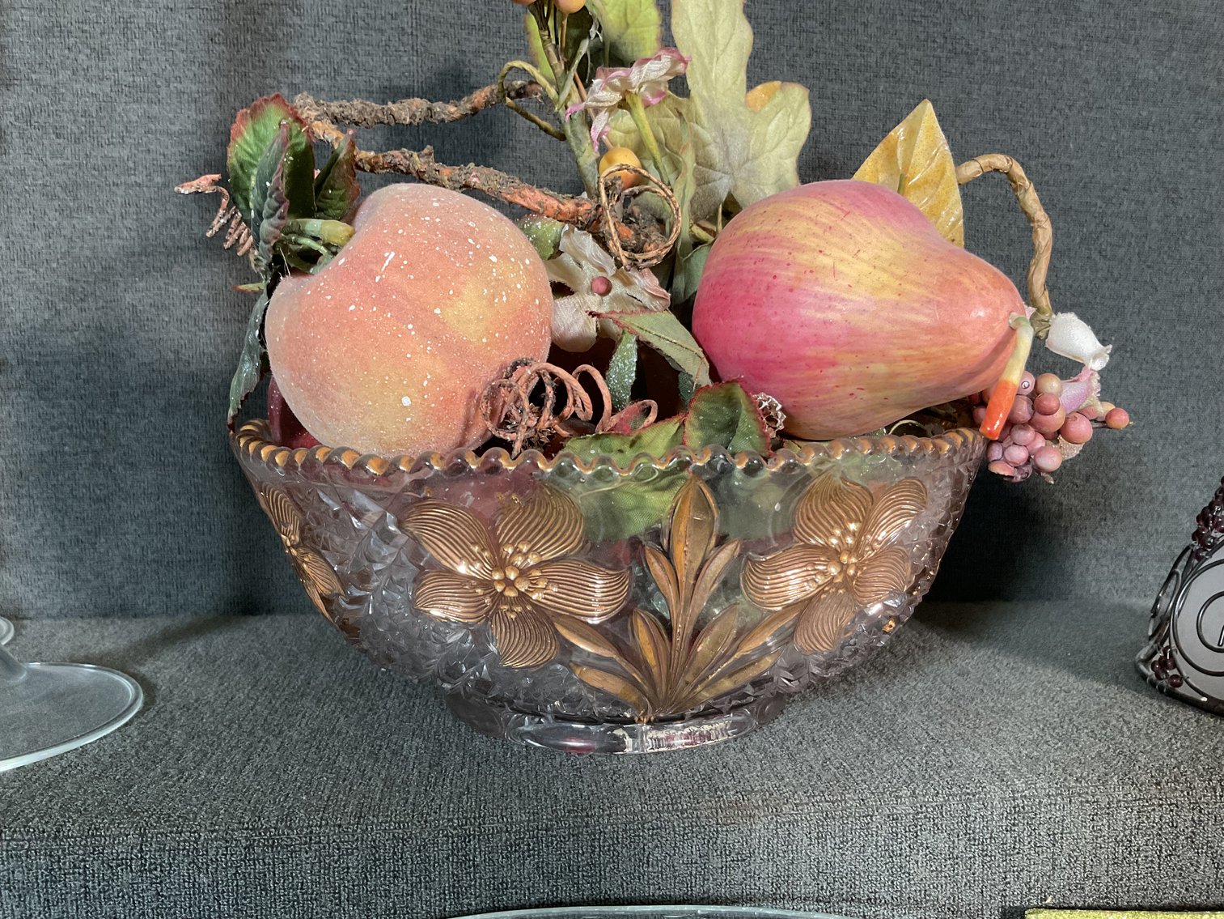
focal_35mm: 29
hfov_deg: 61.7
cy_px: 460
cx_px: 612
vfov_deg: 48.2
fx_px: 1026
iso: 125
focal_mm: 3
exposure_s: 1/60
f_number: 1.8
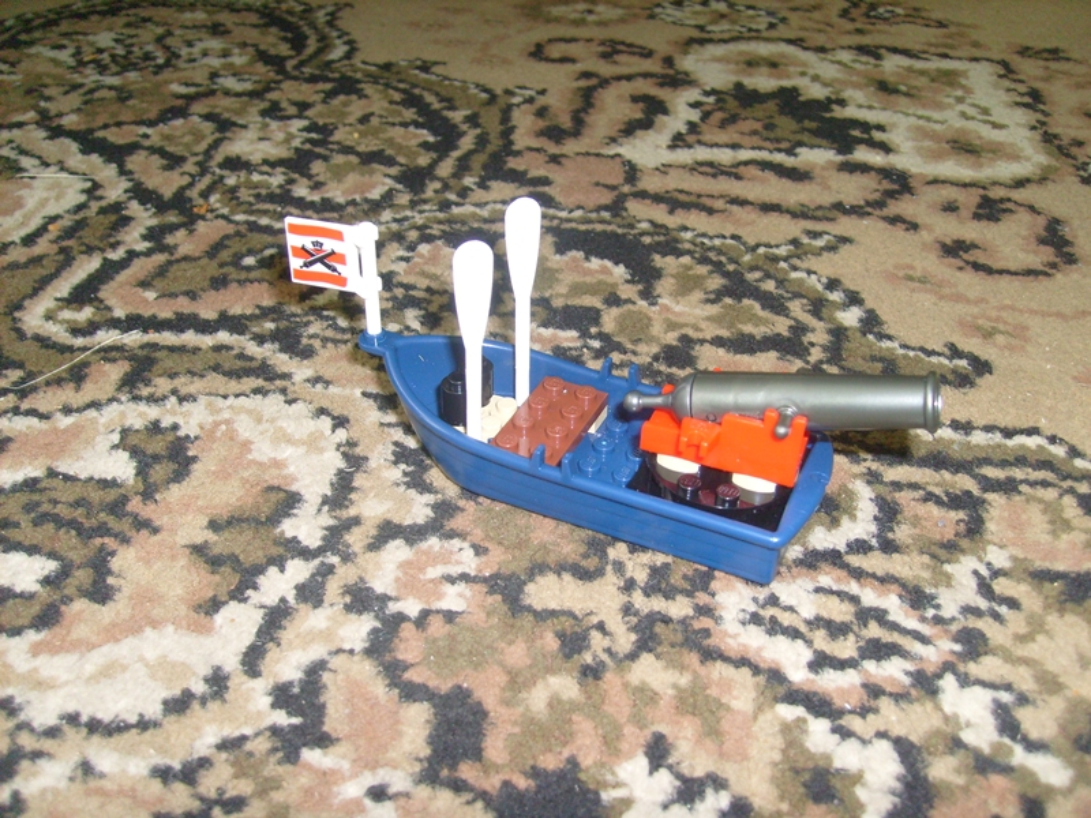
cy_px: 409
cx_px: 546
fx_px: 1103
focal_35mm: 35
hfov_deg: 52.6
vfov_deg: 40.7
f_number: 2.8
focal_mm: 5.8
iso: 100
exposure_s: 1/45
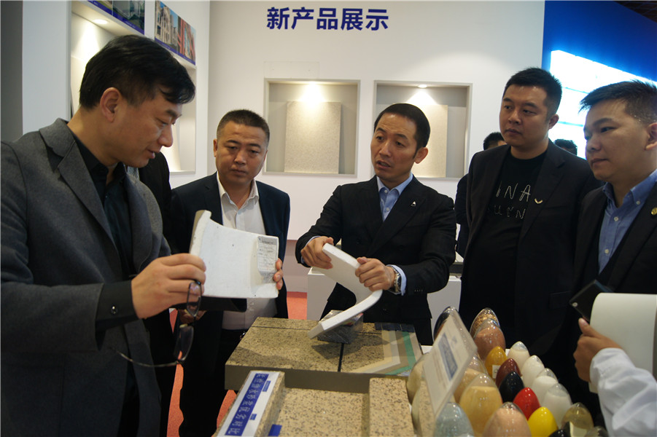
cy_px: 218
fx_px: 493
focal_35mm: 27
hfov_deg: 67.4
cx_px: 328
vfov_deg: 47.9
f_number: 3.5
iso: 400
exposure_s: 1/30
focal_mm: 18
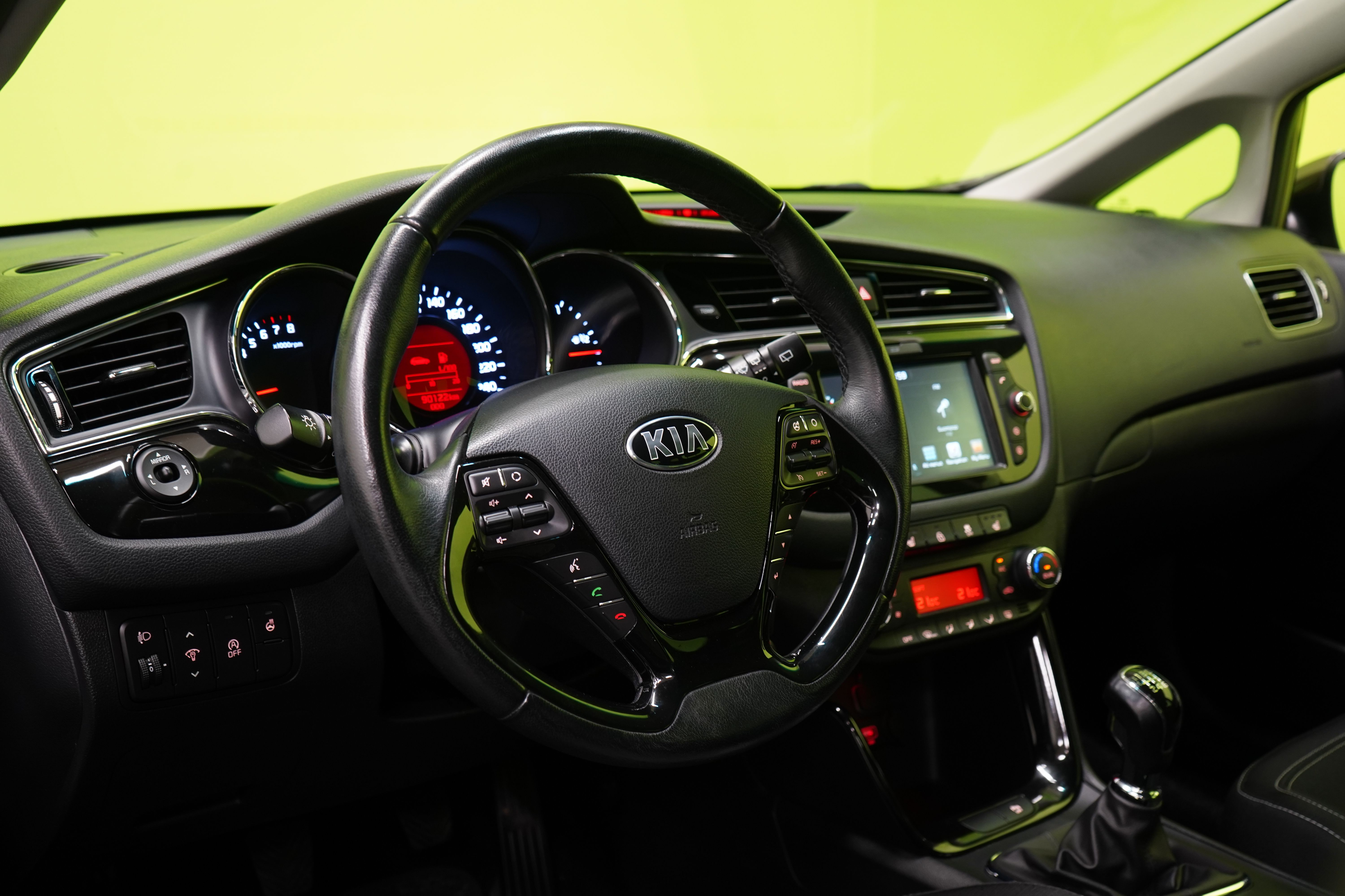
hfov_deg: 54.4
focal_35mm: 35
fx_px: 1308
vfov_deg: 37.9
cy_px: 448
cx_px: 672
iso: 1250
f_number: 5.6
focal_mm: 35
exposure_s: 1/20
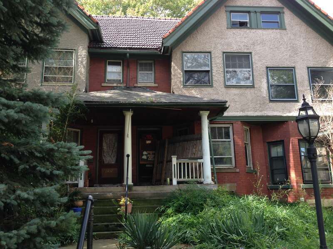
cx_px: 166
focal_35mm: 33
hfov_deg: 55.4
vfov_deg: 42.9
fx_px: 317
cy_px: 124
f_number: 2.4
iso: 50
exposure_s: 1/191
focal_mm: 4.12
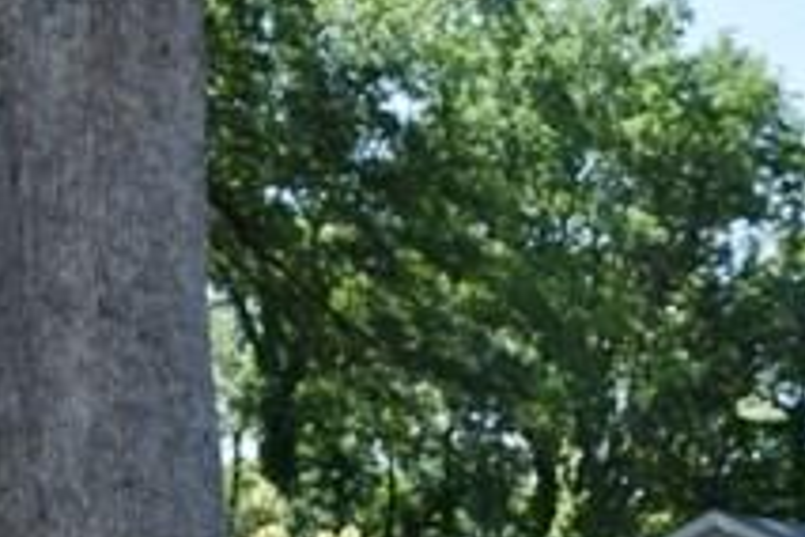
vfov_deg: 15.6
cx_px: 1202
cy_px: 781
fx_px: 1811
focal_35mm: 81
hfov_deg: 21.2
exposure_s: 1/250
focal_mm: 18
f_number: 8
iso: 200
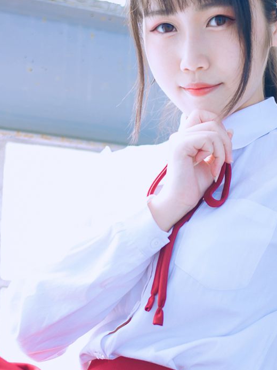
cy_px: 214
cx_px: 164
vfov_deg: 15.8
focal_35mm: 125
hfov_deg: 11.9
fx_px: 1333
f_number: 2.2
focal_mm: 50
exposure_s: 1/250
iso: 100
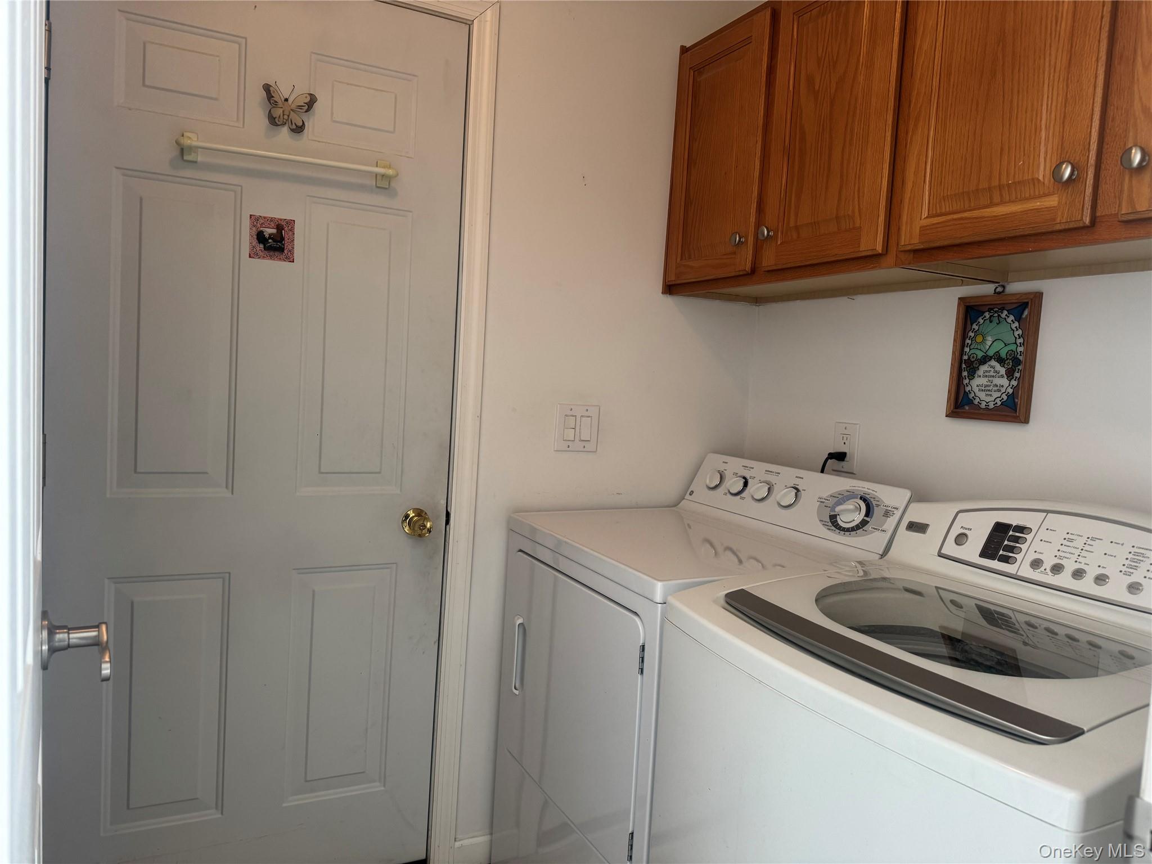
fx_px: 799
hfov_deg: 71.6
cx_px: 576
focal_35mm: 24
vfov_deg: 56.8
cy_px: 432
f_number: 1.78
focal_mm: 6.76
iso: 160
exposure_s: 1/120
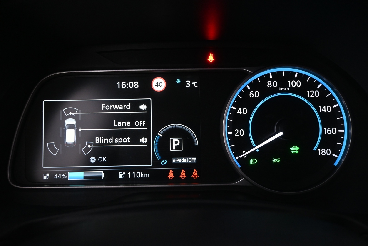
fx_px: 322
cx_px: 184
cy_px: 123
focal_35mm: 32
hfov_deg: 59.5
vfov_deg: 41.7
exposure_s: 1/30
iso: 1400
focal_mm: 21
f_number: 4
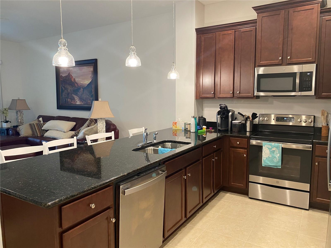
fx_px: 249
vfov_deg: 53.1
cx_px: 166
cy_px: 124
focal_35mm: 26
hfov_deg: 67.3
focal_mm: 4.25
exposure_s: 1/60
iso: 200
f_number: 1.8
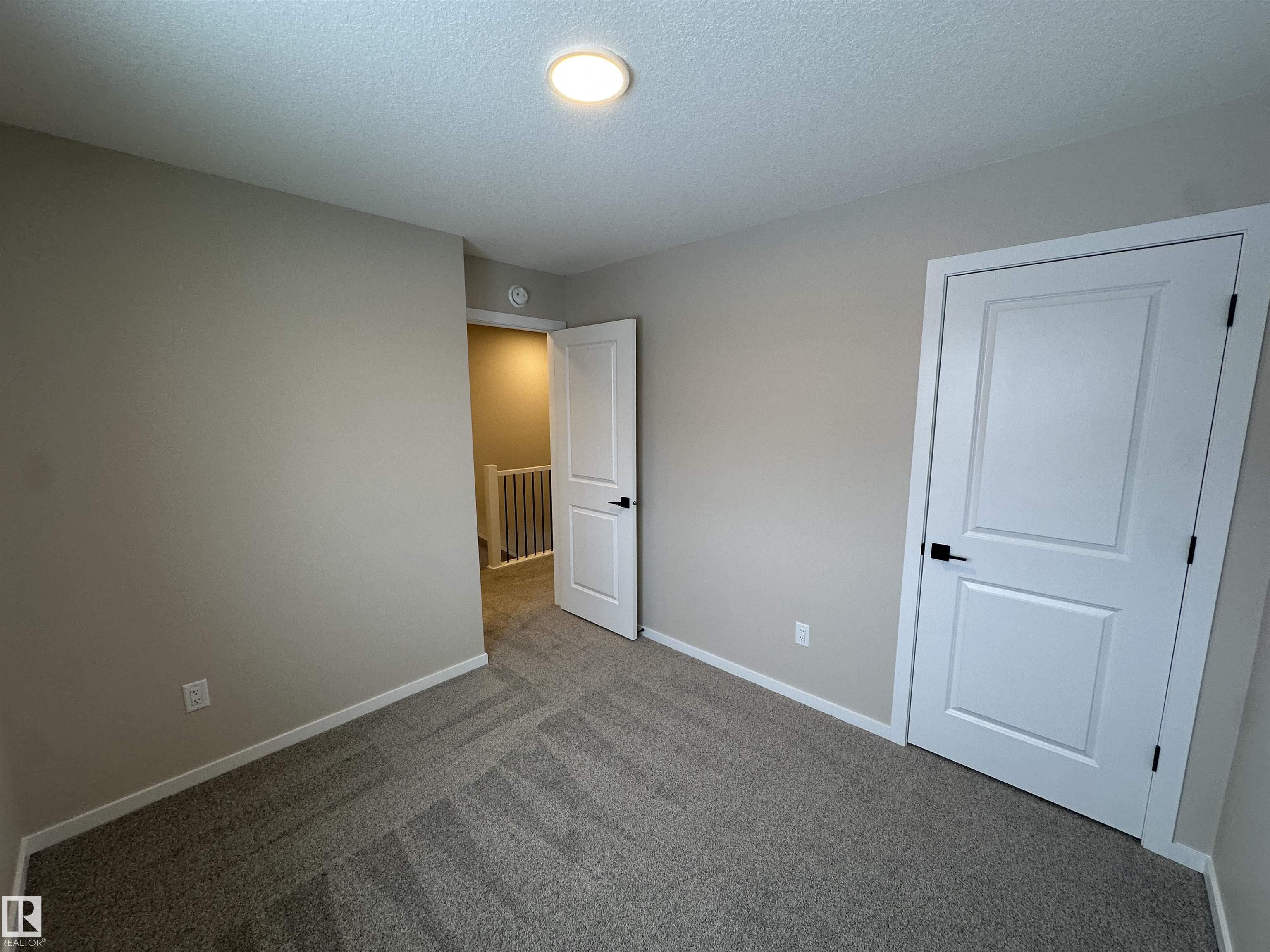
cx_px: 635
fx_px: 514
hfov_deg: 102.1
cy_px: 476
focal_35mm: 14
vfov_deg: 85.7
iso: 100
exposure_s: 1/120
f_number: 2.2
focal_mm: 2.22
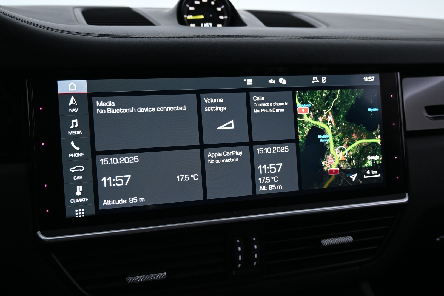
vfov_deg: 44.6
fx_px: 361
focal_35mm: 29
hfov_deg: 63.2
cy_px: 148
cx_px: 222
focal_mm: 19.5
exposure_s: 1/30
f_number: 3.8
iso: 720
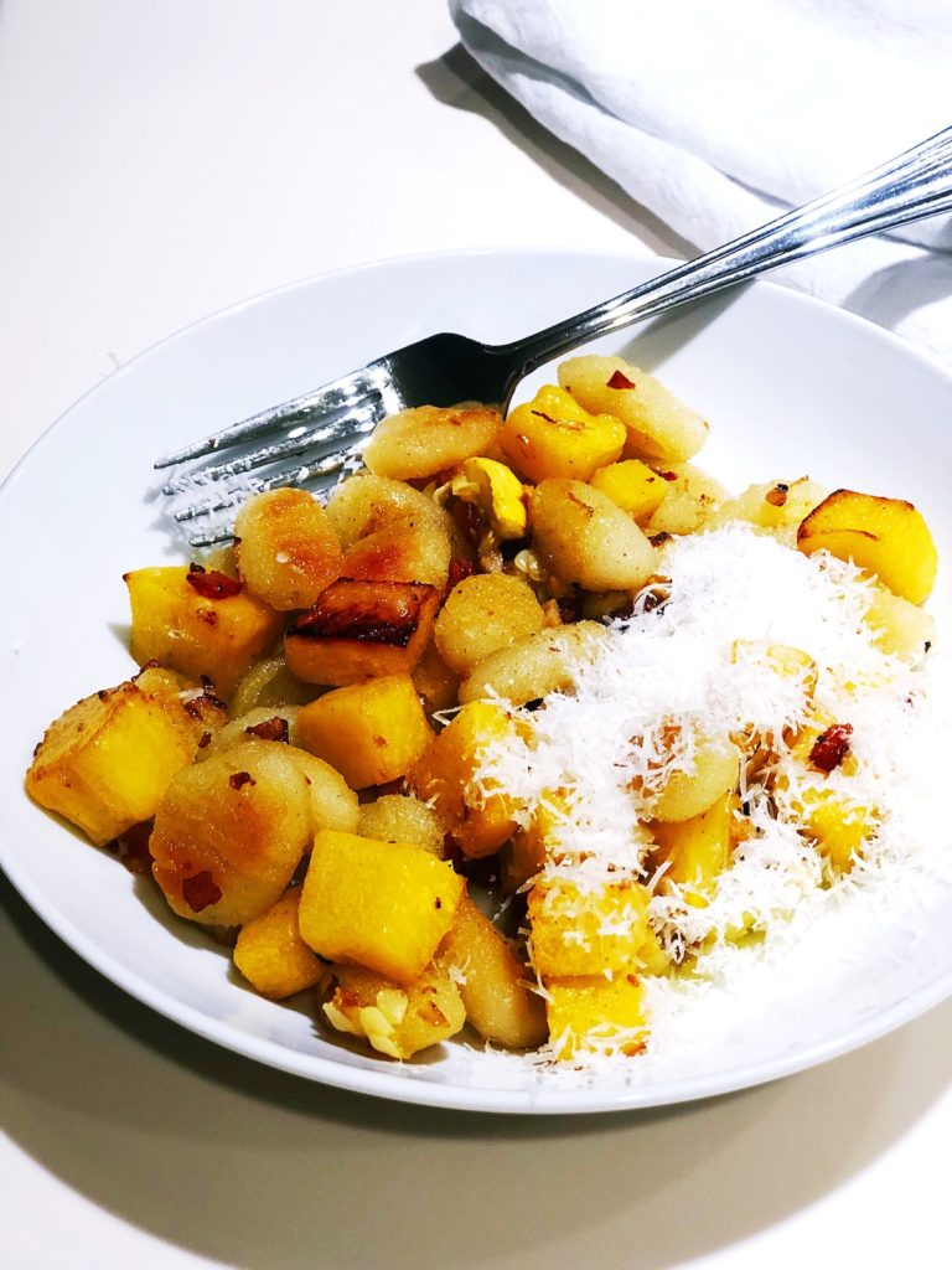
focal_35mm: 57
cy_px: 635
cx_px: 476
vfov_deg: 33.8
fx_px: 2090
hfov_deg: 25.7
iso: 50
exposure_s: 1/30
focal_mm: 6.6
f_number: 2.8
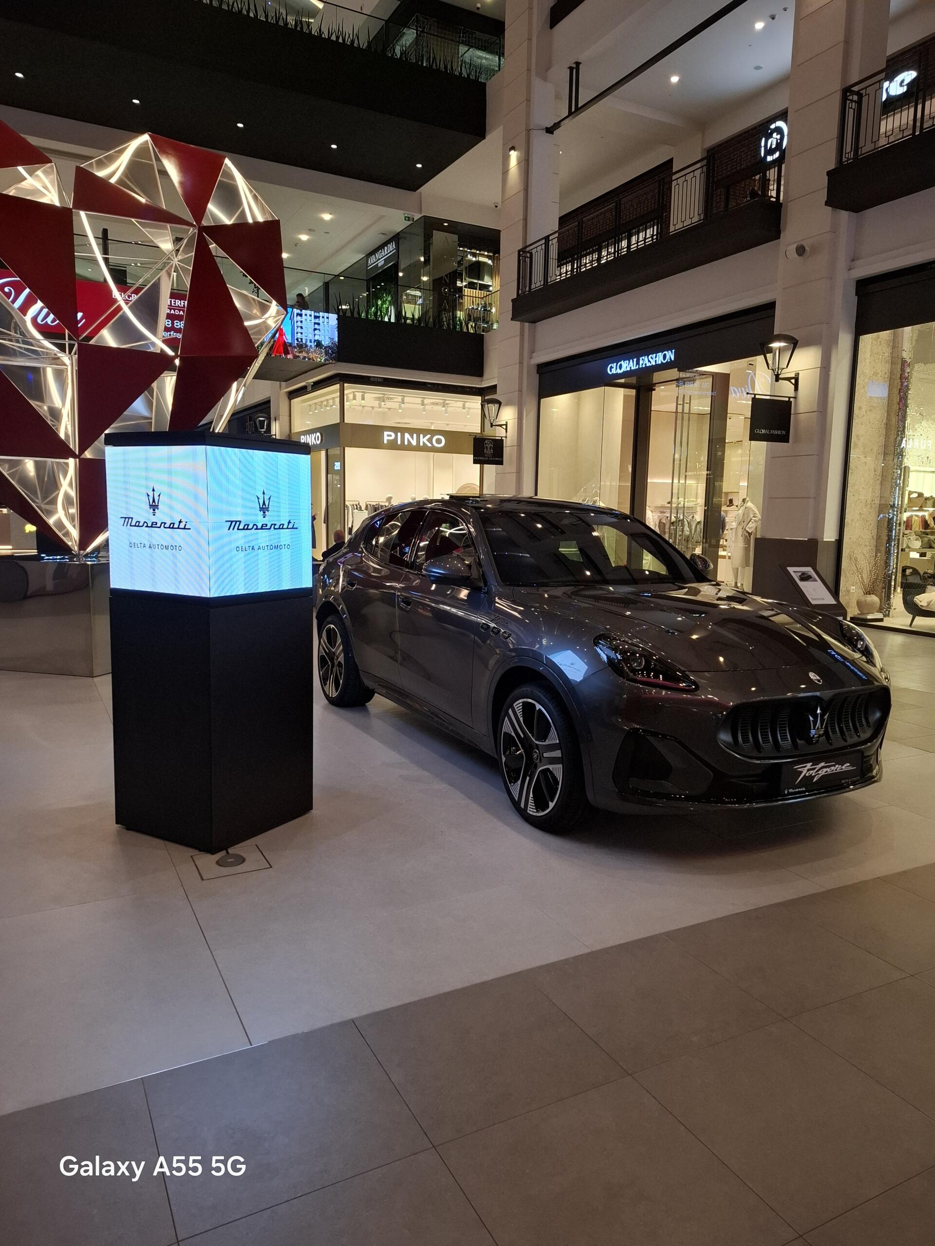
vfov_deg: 73.9
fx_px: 828
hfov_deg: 58.9
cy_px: 623
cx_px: 468
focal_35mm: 23
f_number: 1.8
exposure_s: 1/100
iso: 100
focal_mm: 5.54
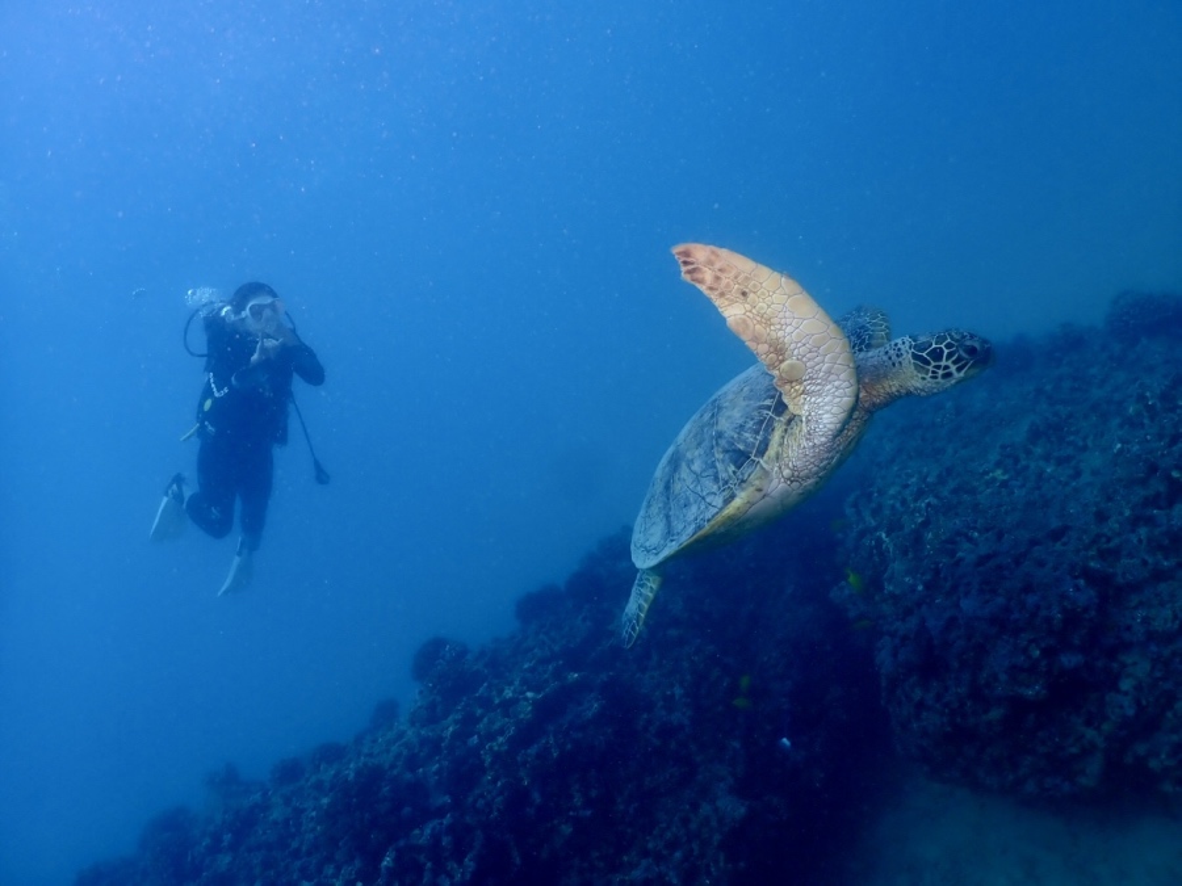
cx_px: 591
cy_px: 443
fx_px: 854
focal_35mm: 25
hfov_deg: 69.4
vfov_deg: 54.9
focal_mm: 4.5
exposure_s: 1/800
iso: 100
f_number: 2.8
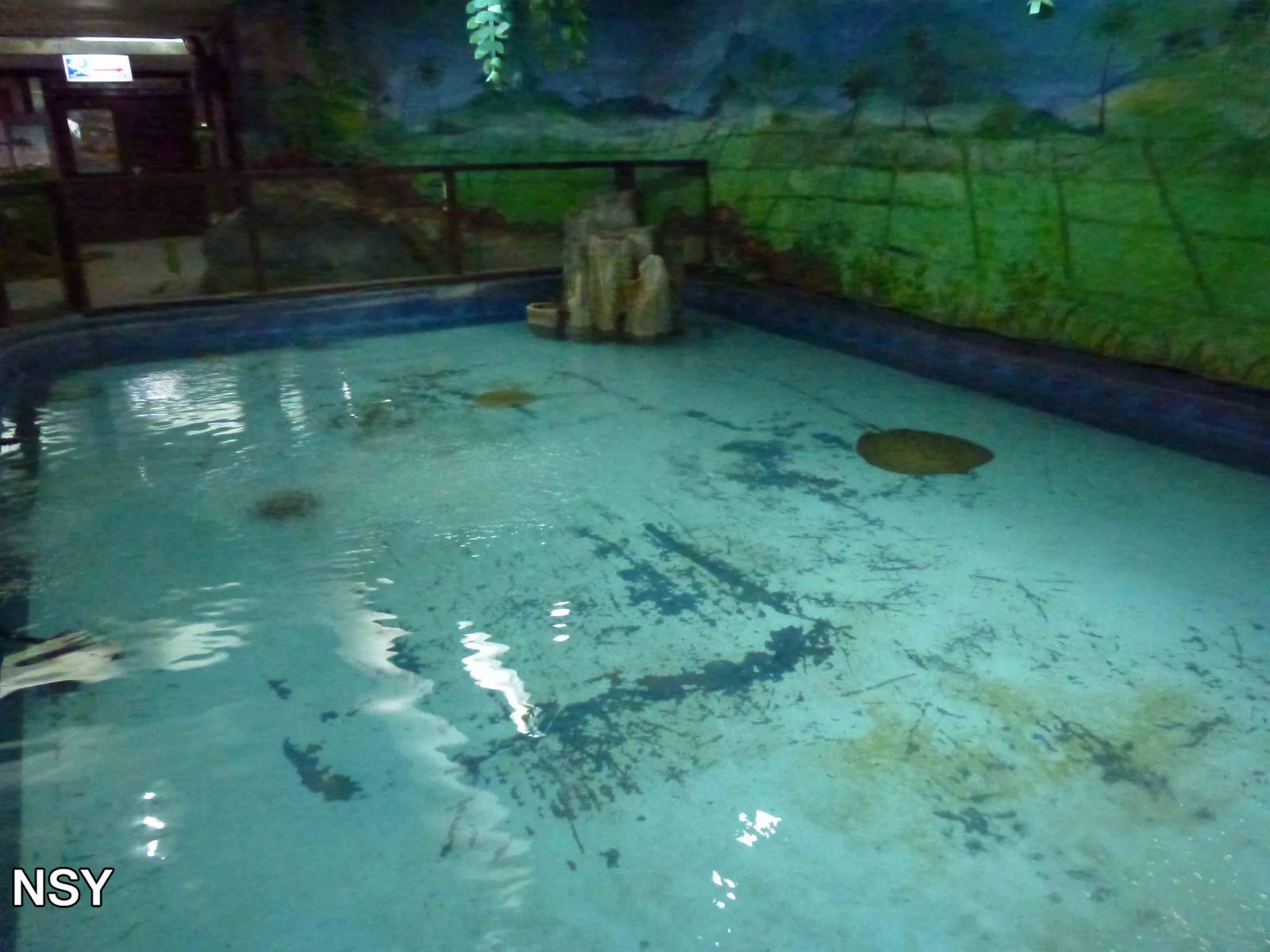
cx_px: 635
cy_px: 476
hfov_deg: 71.6
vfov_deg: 56.8
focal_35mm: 24
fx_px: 881
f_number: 3.3
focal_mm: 4.3
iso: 1600
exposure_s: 1/40
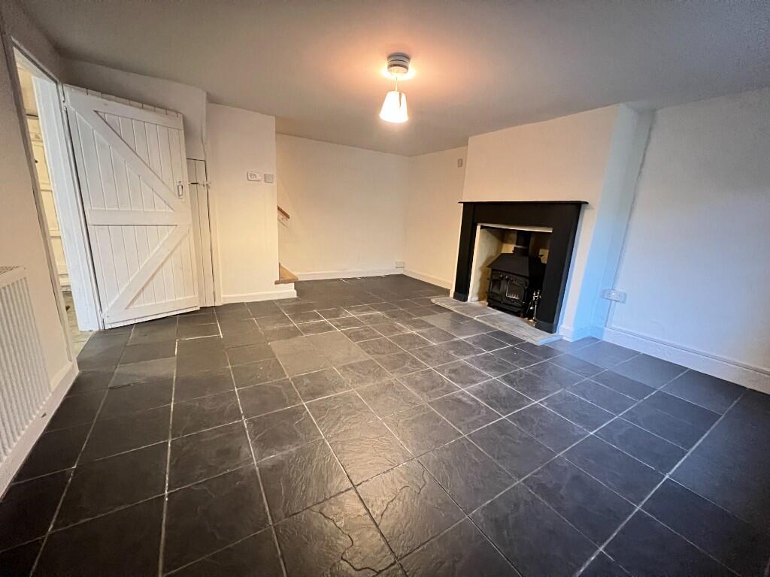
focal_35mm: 13
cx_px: 385
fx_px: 289
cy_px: 288
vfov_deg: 89.9
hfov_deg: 106.2
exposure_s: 1/25
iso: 1600
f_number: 1.8
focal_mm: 1.57
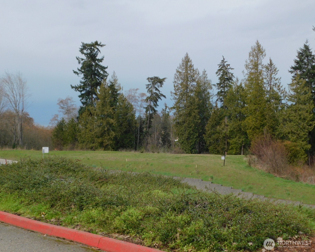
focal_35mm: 47
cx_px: 150
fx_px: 438
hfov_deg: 39.5
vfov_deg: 32.1
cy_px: 126
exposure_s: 1/1000
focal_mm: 8
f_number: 3.7
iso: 125
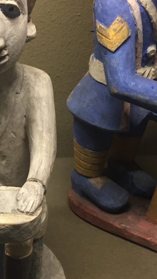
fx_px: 400
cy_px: 131
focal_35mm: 54
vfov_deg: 38.5
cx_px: 0
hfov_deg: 21.4
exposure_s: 1/33
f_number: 2.2
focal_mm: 4.15
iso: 160
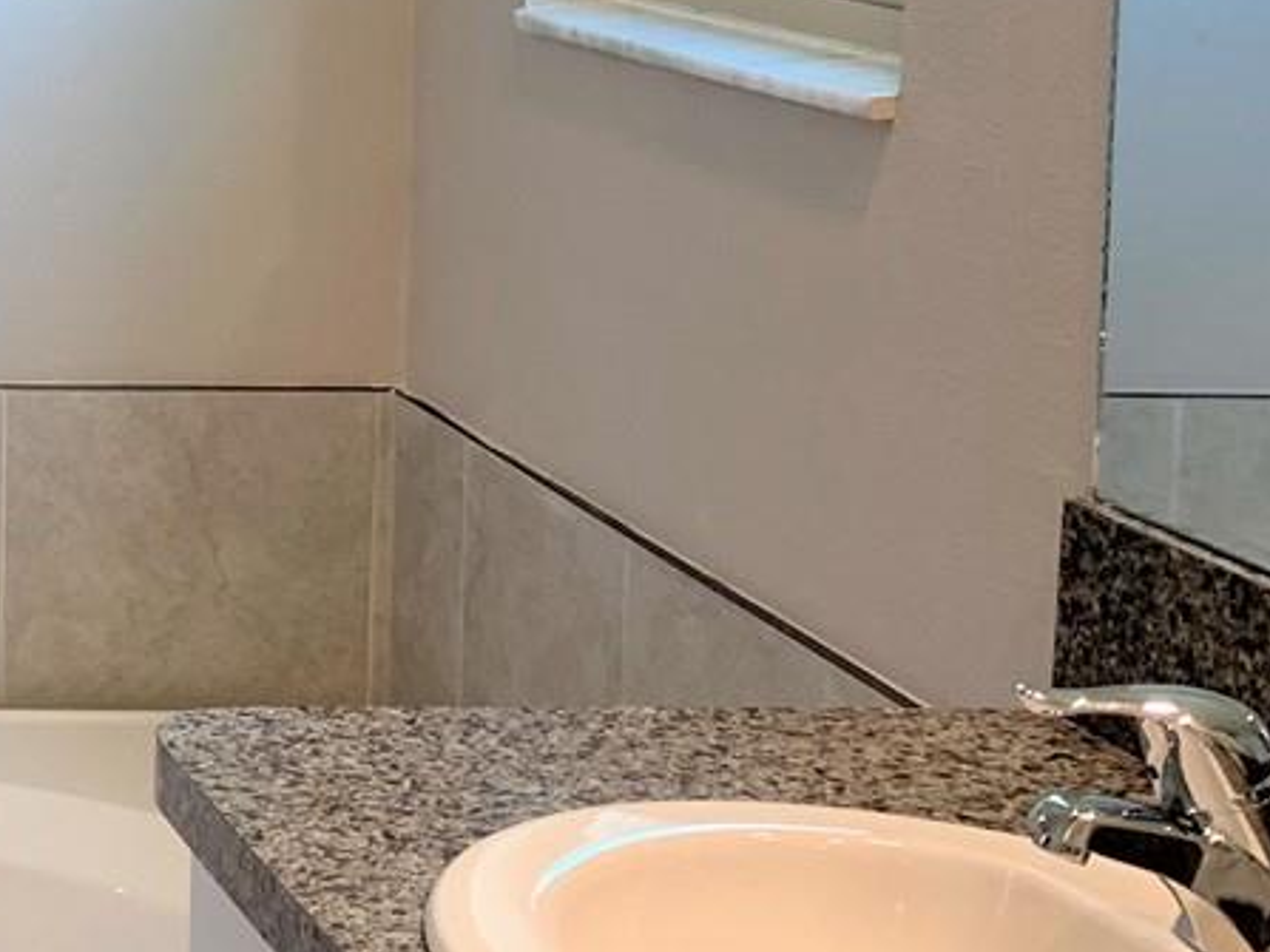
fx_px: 3411
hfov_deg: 17.8
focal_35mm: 93
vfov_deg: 15.5
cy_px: -63
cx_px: -855
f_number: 1.8
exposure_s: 1/60
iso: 50
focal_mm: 4.25
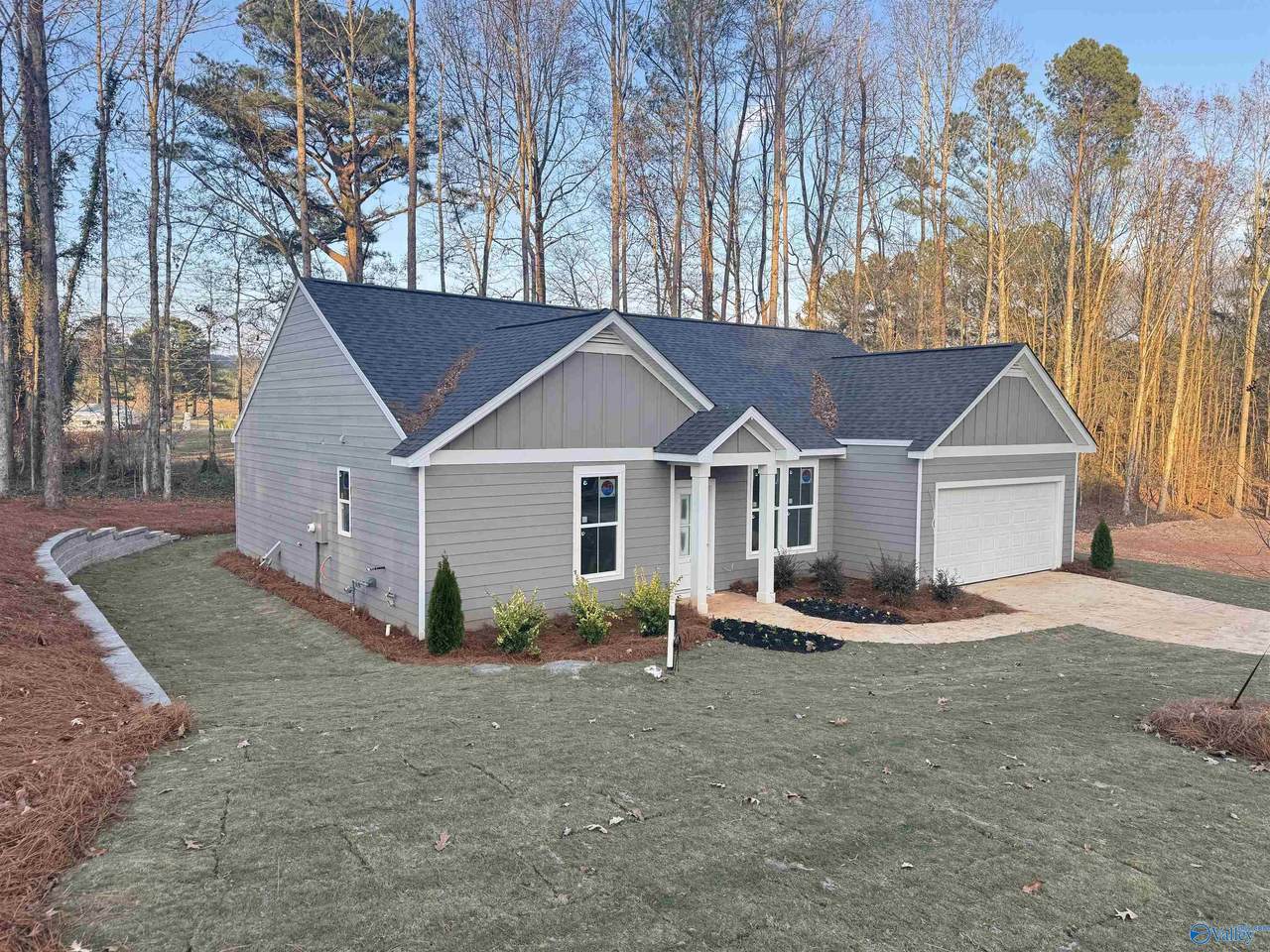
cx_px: 635
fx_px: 881
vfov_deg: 56.8
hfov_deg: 71.6
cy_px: 476
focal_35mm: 24
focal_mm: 6.76
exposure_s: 1/514
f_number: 1.78
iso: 80
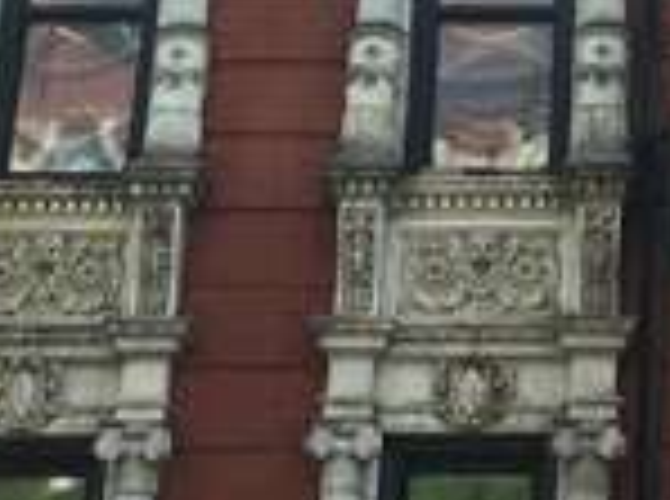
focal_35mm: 167
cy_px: -279
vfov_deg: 8.6
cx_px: 661
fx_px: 3225
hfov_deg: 11.7
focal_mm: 3.3
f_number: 2.4
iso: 25
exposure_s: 1/238
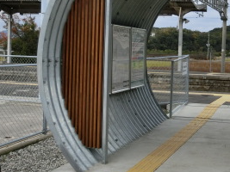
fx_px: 398
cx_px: 189
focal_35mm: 60
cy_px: 60
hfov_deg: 31.3
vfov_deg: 24.3
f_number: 3.5
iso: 80
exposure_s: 1/160
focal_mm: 4.5
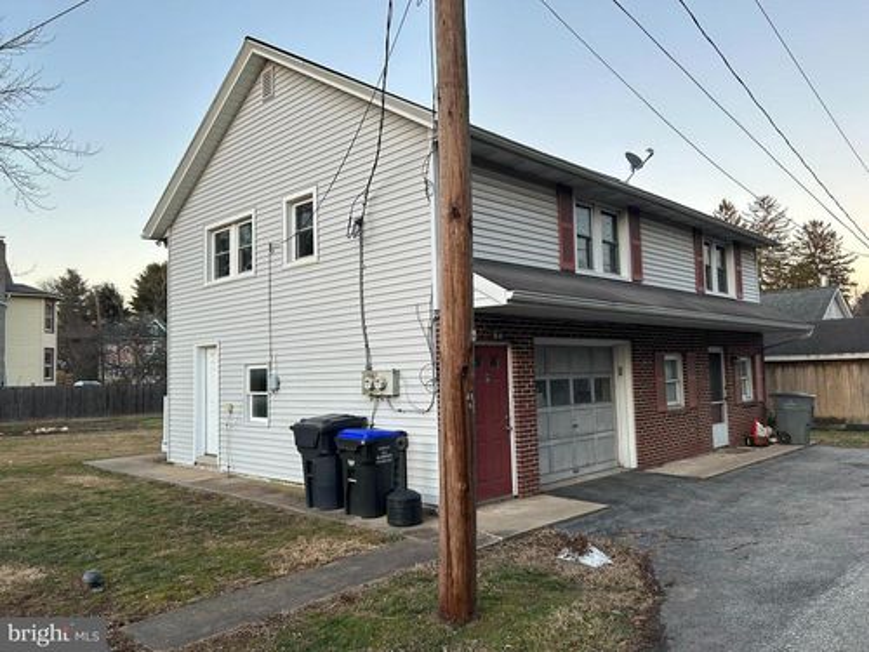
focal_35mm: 26
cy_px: 326
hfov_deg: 67.3
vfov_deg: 53.1
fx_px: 653
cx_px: 434
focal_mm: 5.7
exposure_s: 1/121
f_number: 1.5
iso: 50
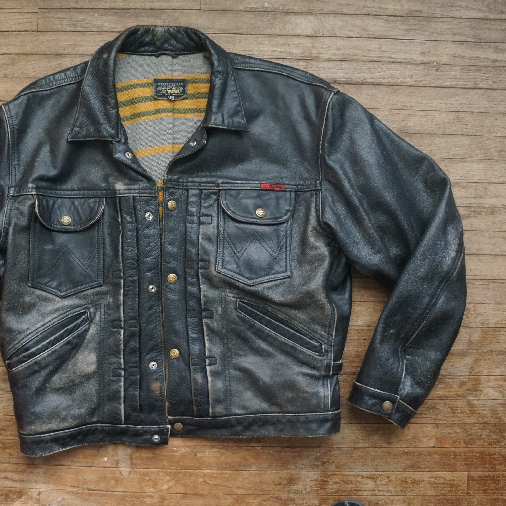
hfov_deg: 42.5
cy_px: 250
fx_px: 645
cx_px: 187
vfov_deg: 42.8
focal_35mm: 39
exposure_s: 1/160
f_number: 4
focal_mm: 20
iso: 2500
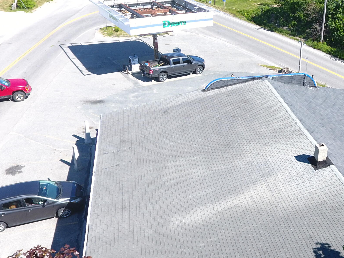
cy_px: 89
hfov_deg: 46.0
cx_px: 283
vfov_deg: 37.4
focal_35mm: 38
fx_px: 378
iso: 100
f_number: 2.8
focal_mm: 3.61
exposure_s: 1/400
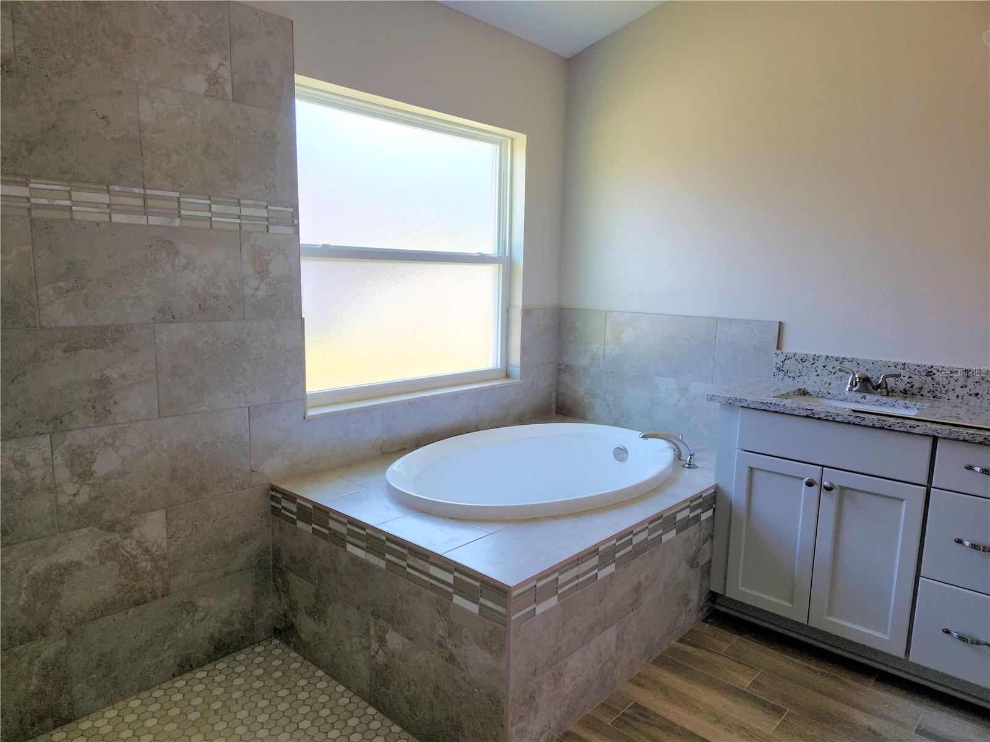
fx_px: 658
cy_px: 371
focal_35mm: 23
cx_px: 495
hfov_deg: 73.9
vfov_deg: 58.9
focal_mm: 5.4
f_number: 1.8
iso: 32
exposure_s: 1/60
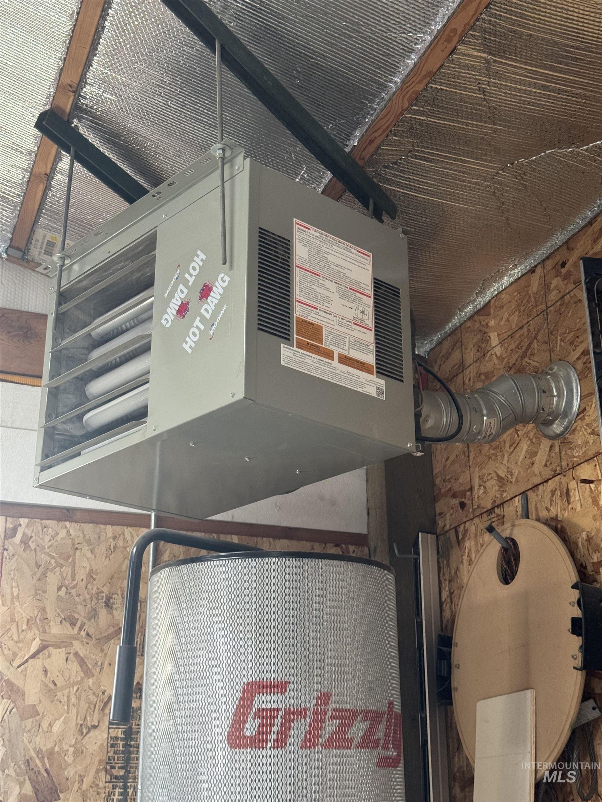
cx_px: 301
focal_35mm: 48
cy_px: 401
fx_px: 1113
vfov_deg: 39.7
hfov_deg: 30.3
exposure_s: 1/60
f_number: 1.78
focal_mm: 6.76
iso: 250
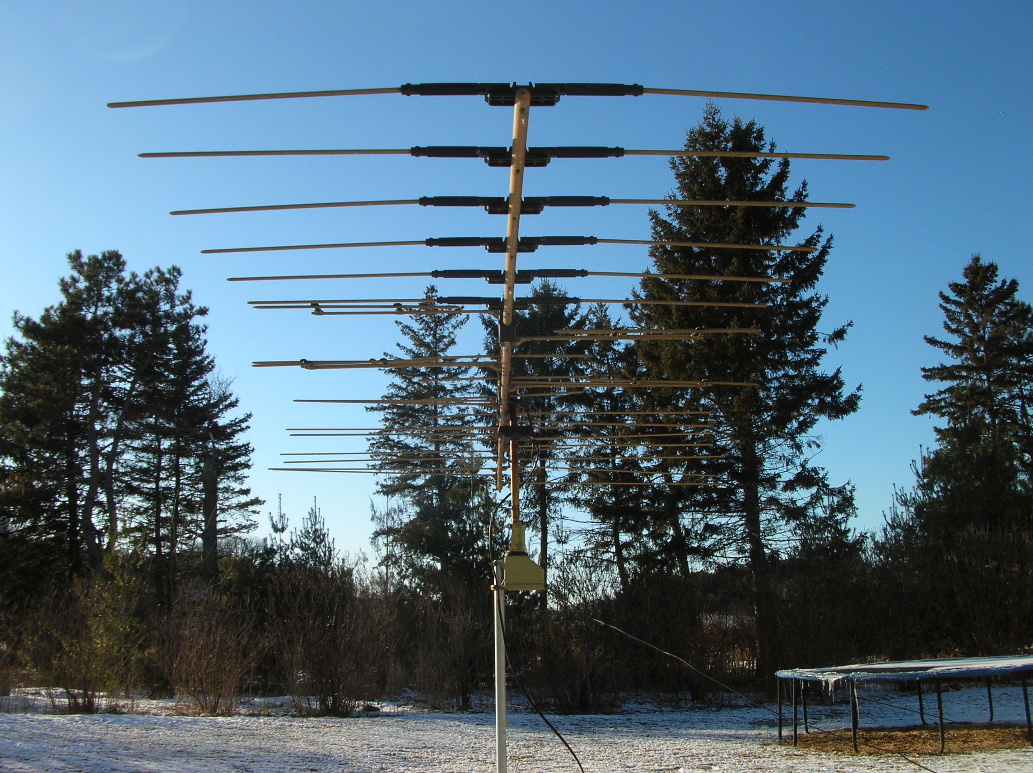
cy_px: 386
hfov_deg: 52.7
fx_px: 1044
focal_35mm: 35
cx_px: 516
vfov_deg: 40.6
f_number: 5.6
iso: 50
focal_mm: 5.8
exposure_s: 1/267
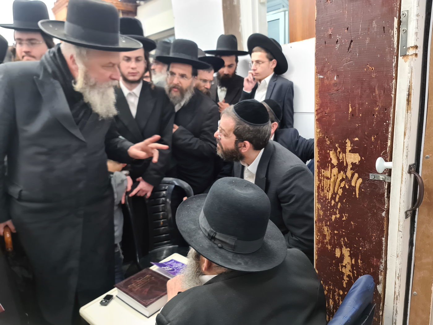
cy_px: 162
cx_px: 216
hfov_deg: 69.4
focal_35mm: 25
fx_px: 313
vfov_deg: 54.9
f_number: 1.8
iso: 80
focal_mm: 7
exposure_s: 1/50
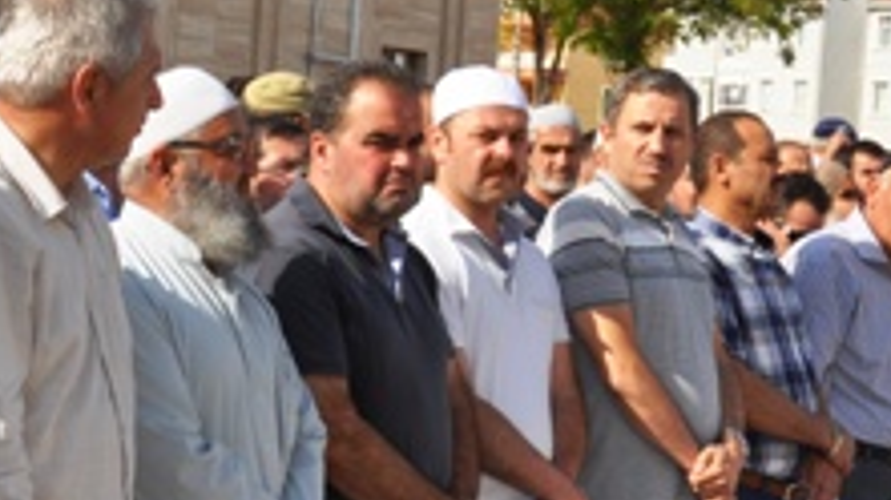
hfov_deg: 17.9
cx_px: 786
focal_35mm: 118
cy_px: 329
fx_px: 2786
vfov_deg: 10.2
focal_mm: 26
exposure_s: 1/200
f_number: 13
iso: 200
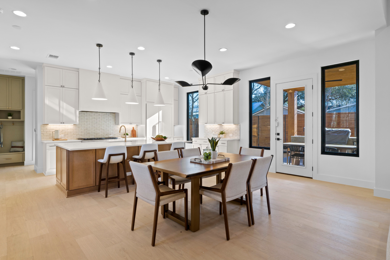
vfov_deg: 63.2
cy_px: 130
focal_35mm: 20
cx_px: 195
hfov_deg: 85.4
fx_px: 211
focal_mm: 13
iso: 250
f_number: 11
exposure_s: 1/2
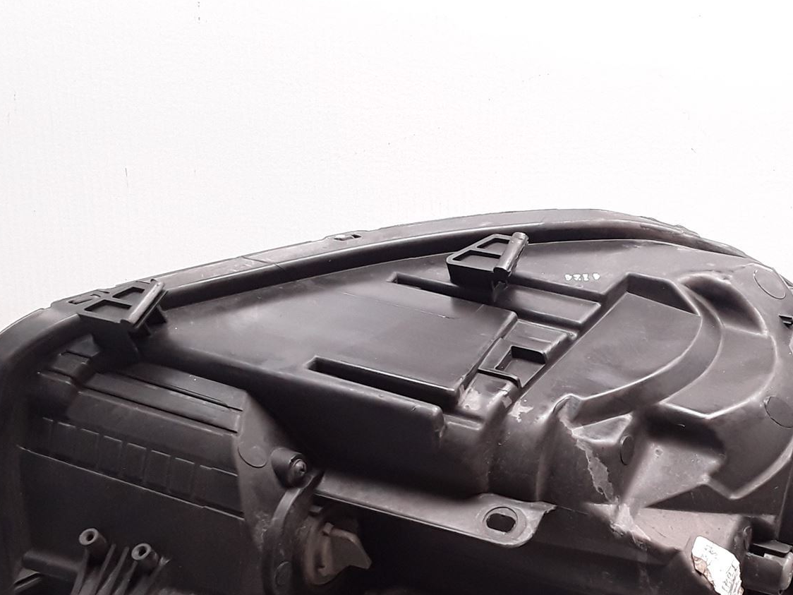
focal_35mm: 51
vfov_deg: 28.2
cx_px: 556
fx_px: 1168
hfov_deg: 36.9
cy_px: 442
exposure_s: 1/50
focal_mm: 2.91
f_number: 1.9
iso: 100
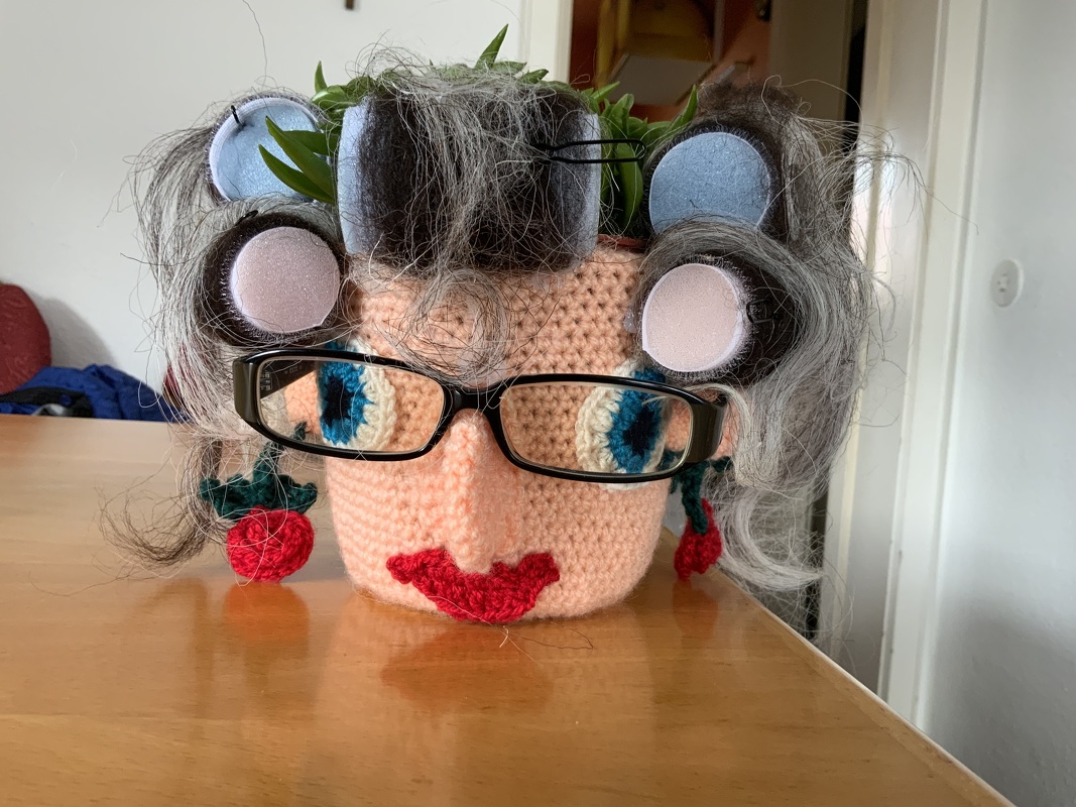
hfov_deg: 61.7
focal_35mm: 29
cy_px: 404
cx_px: 538
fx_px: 901
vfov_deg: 48.2
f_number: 1.8
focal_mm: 3
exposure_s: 1/74
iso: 64
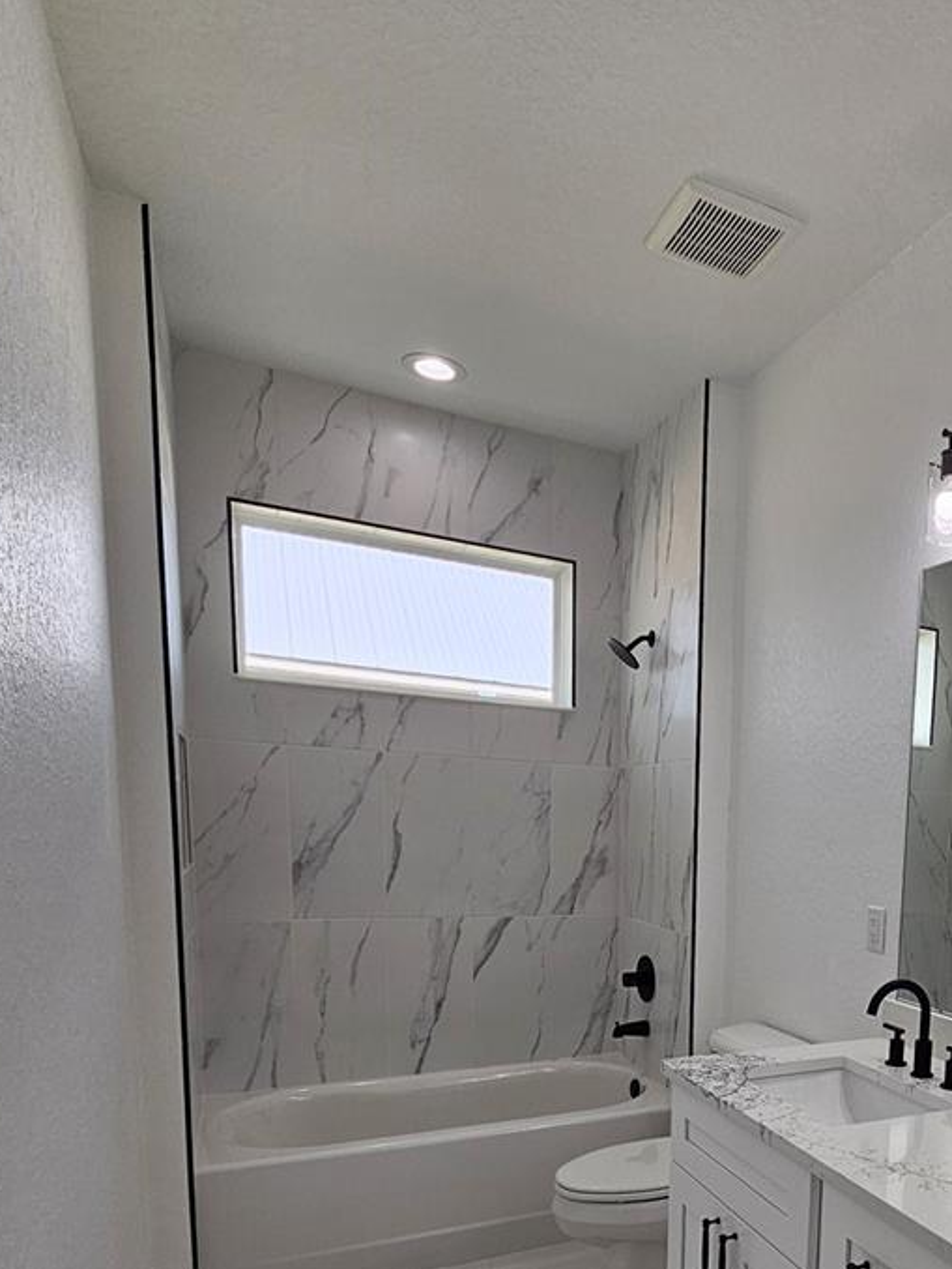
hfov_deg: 53.3
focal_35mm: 23
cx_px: 814
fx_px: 843
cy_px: 938
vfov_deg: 69.5
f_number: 2.2
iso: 50
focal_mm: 2.2
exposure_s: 1/133
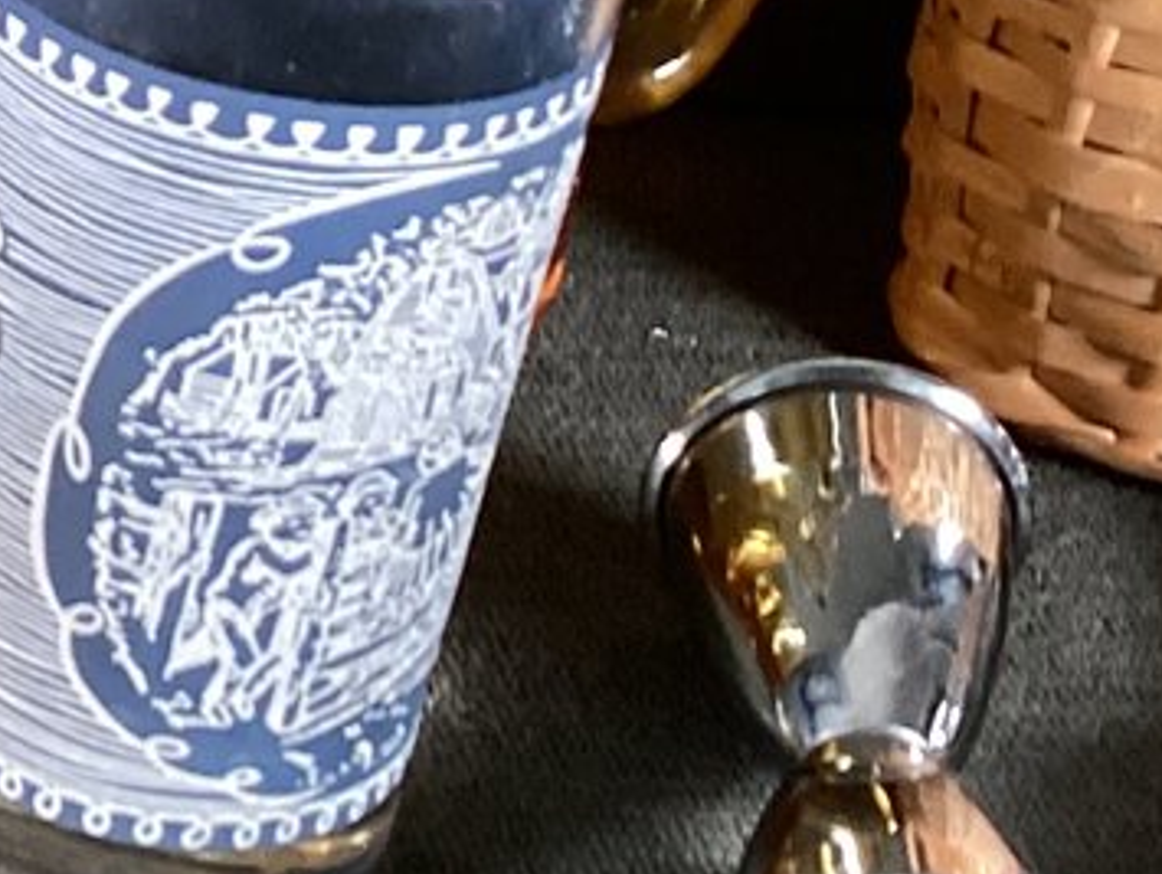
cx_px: -957
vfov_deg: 11.1
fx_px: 4436
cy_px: -165
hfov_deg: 13.4
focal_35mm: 132
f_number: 2.4
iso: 125
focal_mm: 3.3
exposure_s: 1/50
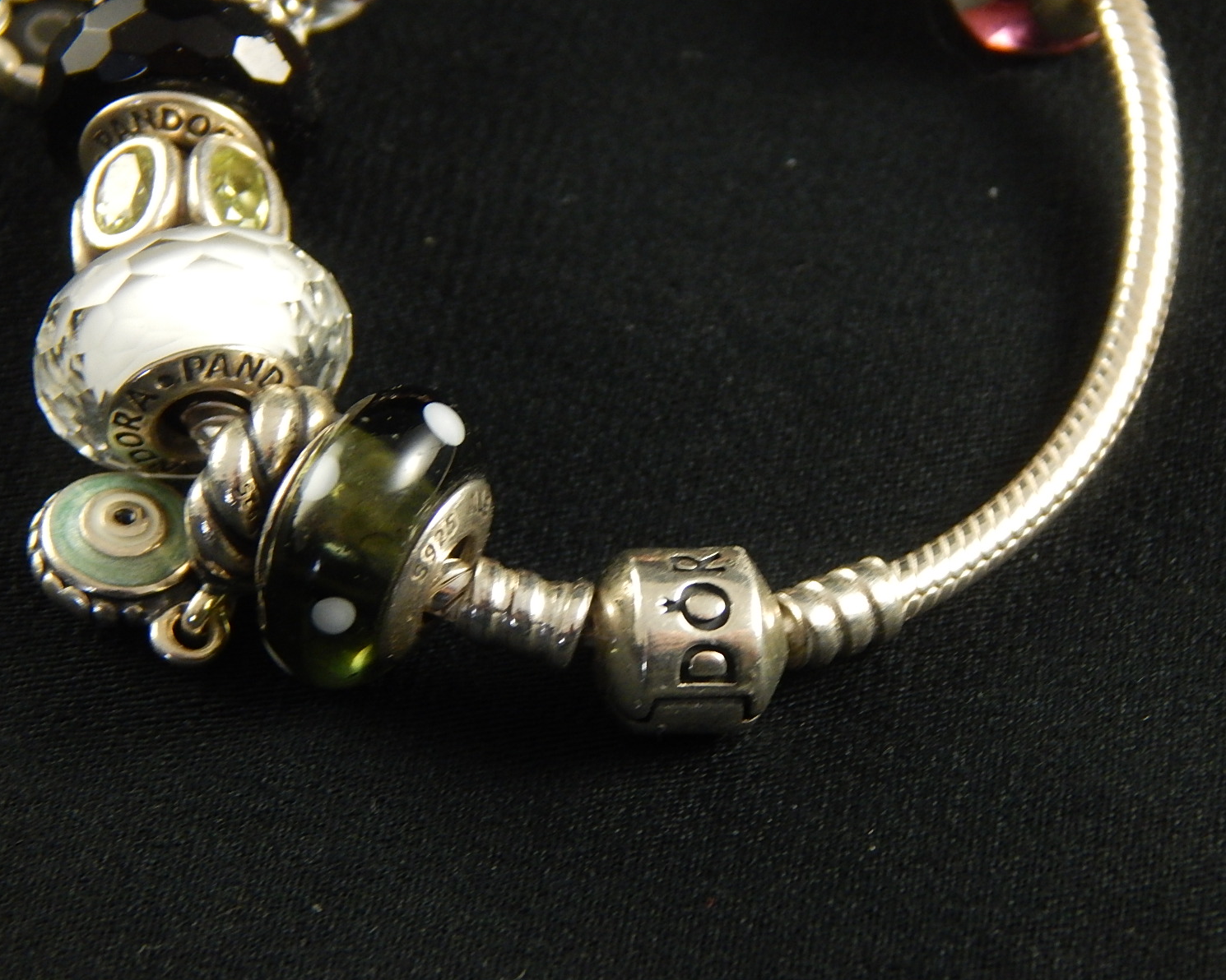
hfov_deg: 17.6
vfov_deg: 14.1
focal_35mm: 109
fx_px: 3955
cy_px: 488
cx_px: 639
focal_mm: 18.7
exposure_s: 1/25
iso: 400
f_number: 4.5
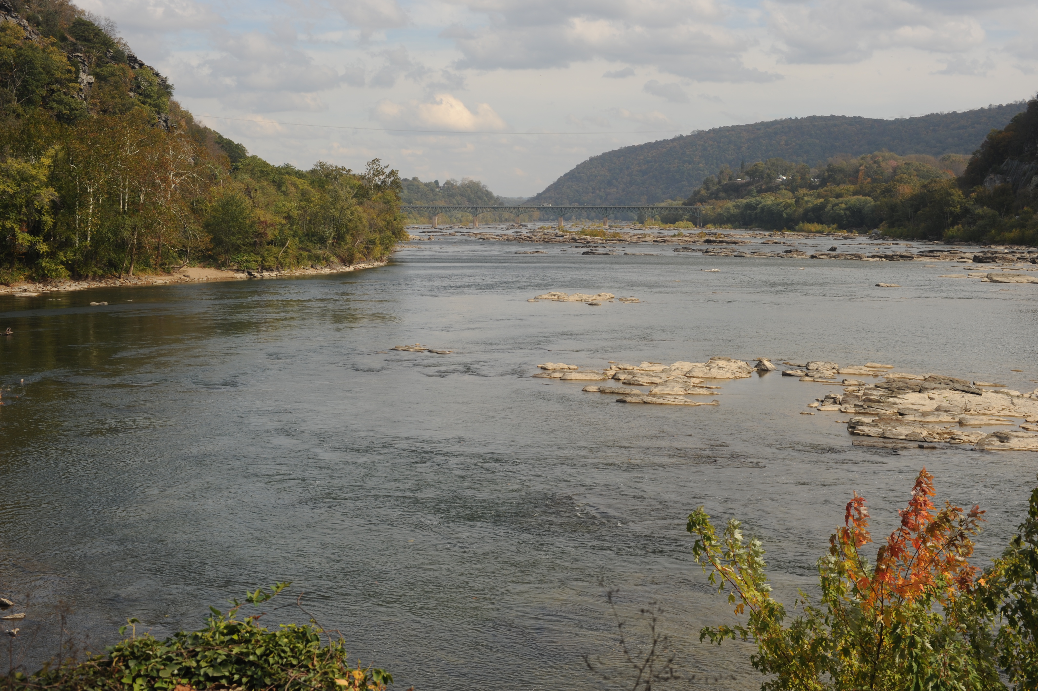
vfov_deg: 27.0
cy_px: 346
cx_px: 519
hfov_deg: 39.6
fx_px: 1441
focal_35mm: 50
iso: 200
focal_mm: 50
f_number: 10
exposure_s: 1/320
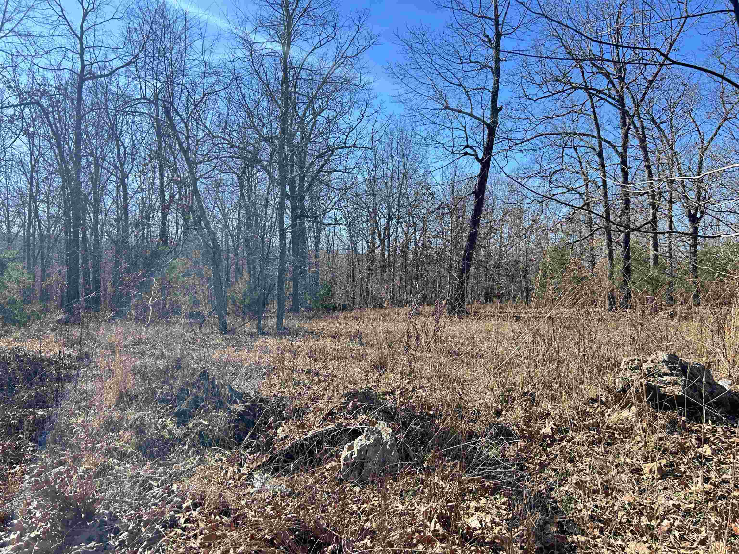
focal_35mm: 26
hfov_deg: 67.3
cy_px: 277
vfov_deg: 53.1
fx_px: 555
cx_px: 370
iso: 50
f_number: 1.5
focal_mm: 5.7
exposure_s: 1/853
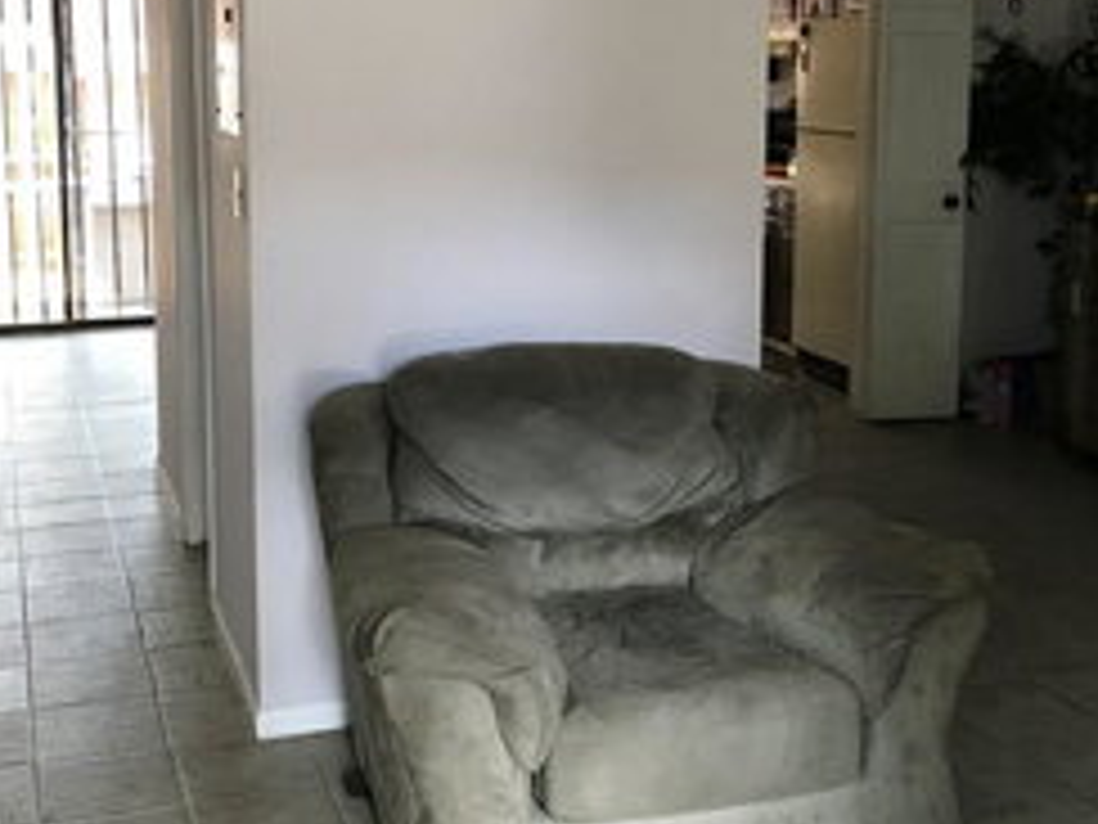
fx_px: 1554
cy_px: 288
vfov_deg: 29.5
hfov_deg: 38.9
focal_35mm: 49
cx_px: 484
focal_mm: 3.99
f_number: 1.8
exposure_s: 1/30
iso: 32
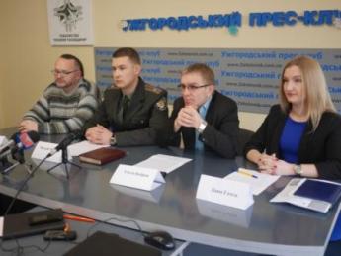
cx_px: 170
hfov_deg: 46.8
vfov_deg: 36.0
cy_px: 128
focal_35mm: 40
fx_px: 394
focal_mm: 20
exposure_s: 1/60
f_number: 1.7
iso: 200
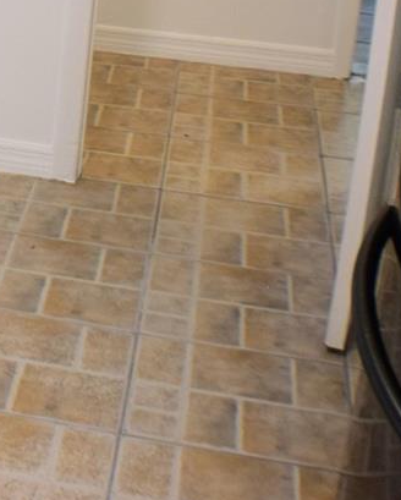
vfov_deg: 14.0
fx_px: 1955
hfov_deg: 10.6
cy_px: -144
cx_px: -425
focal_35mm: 132
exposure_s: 1/80
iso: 400
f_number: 4.5
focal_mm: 24
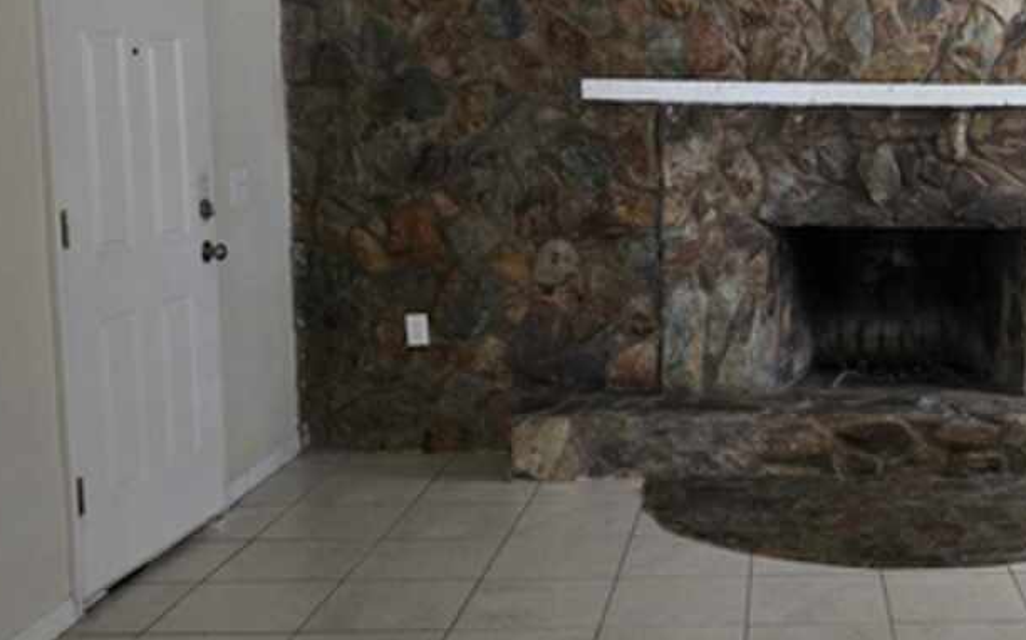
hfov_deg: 37.7
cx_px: 860
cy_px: 280
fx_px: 1426
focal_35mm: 51
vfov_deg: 25.3
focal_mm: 6.3
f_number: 1.7
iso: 1000
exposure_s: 1/60
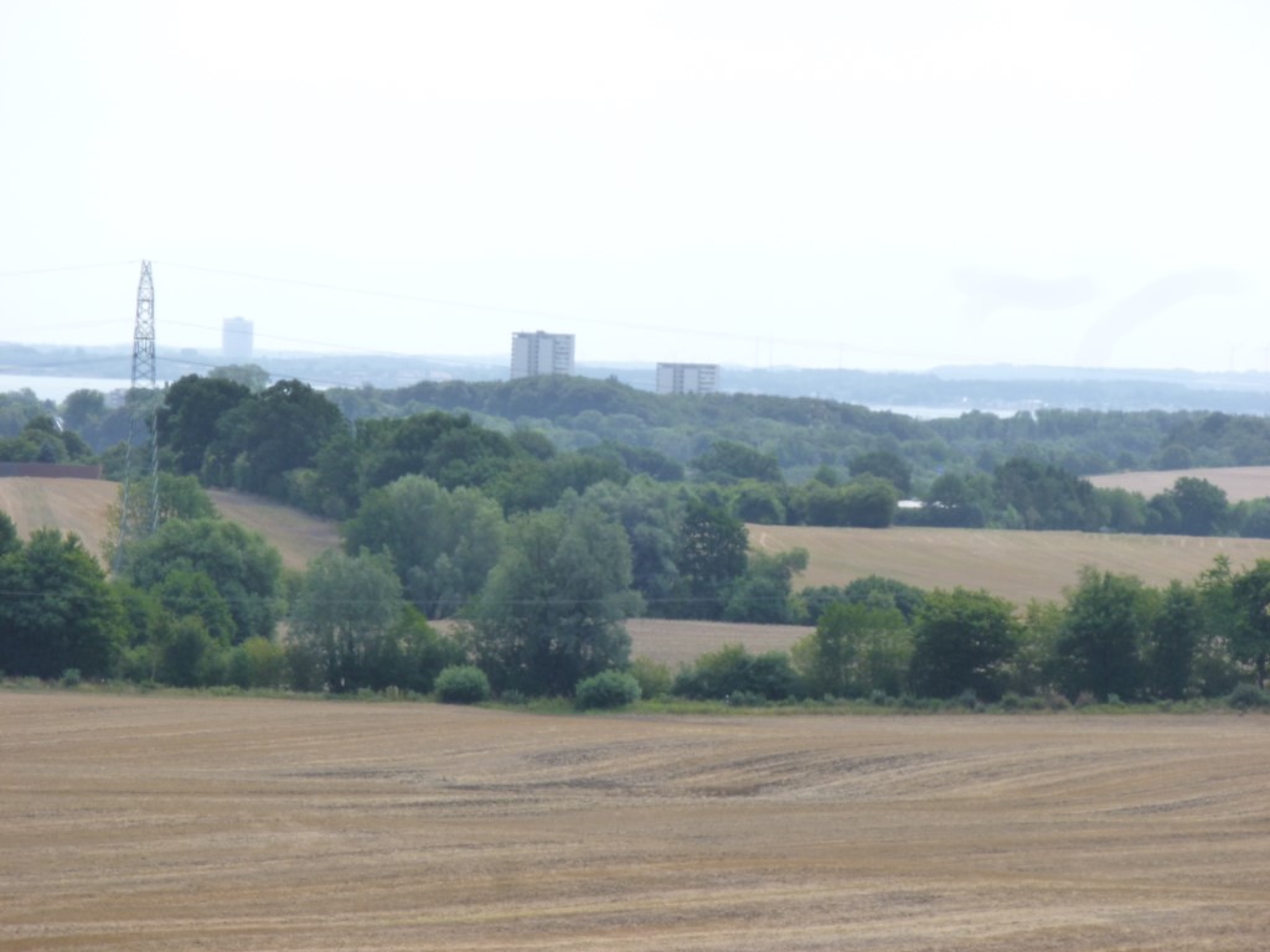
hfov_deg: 7.9
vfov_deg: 5.9
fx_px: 9172
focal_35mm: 250
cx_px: 635
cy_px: 476
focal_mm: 45
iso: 160
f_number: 5.9
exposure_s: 1/160
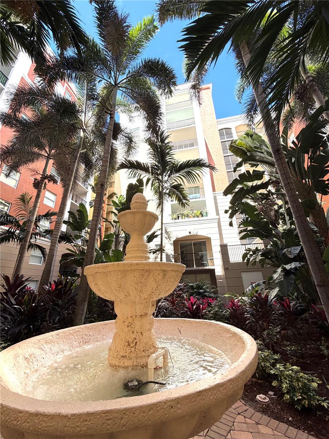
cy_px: 220
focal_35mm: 14
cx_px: 164
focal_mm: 2.22
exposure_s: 1/502
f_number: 2.2
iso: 50
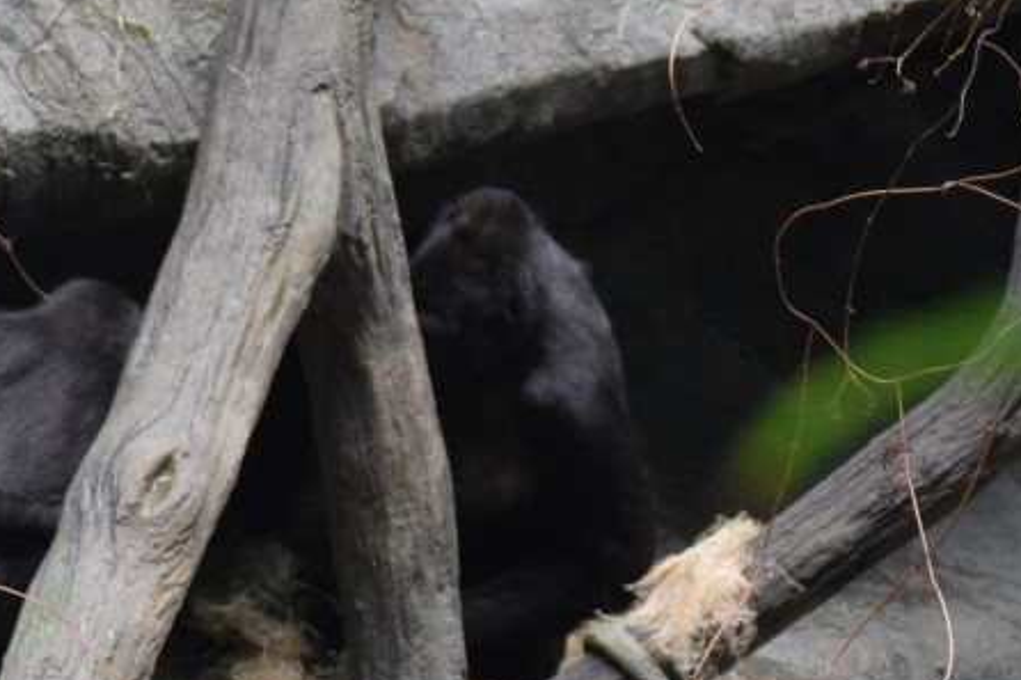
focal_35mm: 241
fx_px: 6832
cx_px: -103
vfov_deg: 5.7
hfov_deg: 8.5
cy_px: 577
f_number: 4.2
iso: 1800
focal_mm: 70
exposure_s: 1/125
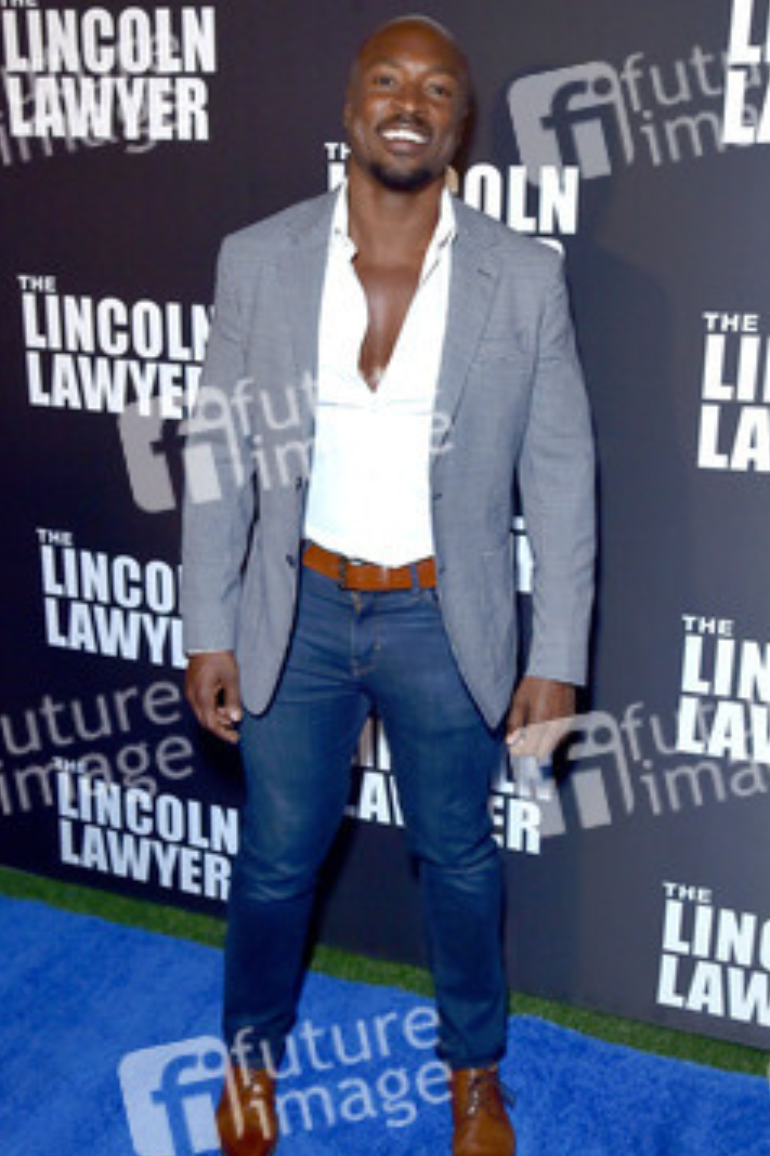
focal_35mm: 36
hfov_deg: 36.8
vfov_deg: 53.1
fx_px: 1156
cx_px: 382
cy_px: 597
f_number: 6.3
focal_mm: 32
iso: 640
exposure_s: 1/200
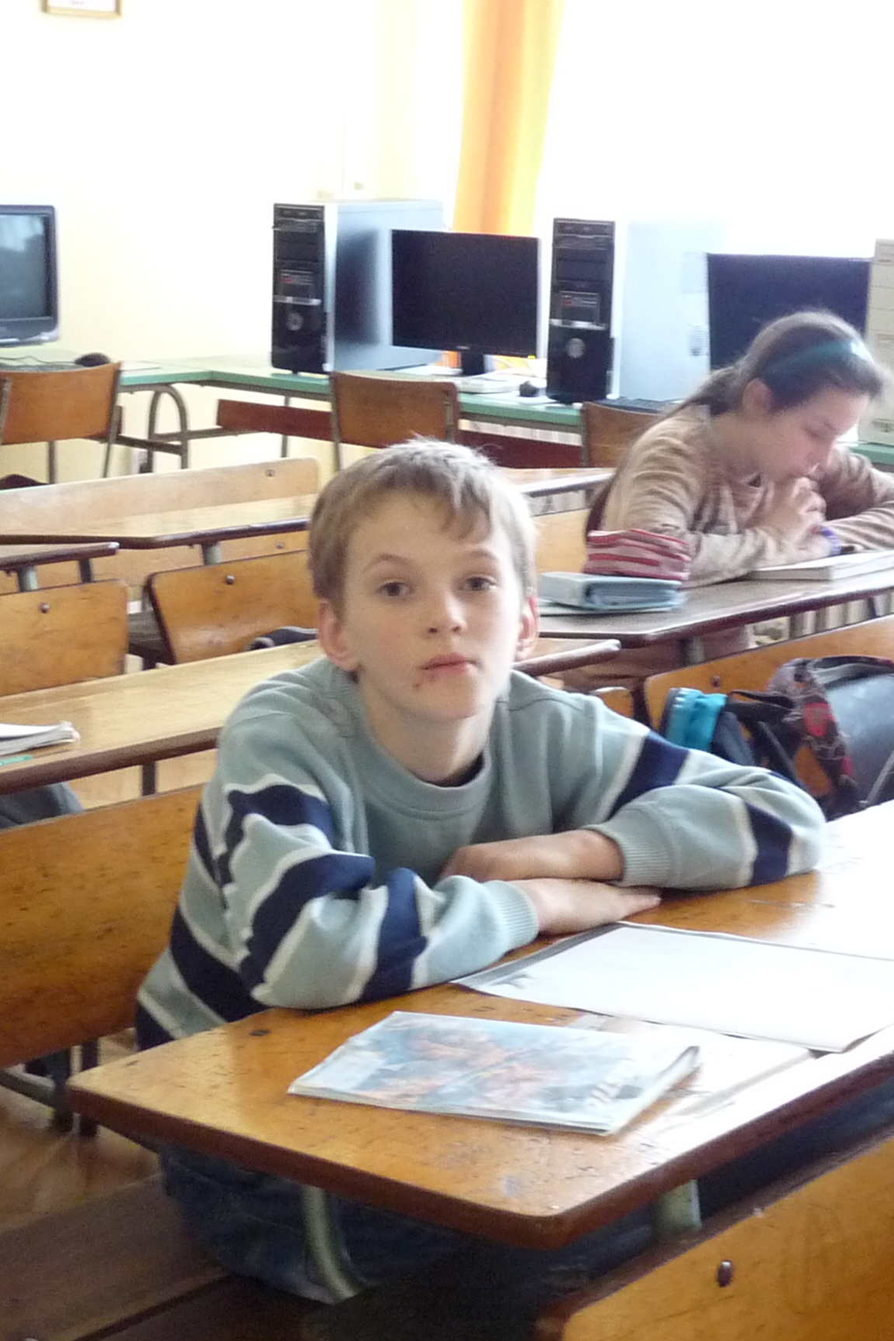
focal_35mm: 60
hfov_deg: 22.6
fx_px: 2235
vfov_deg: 33.4
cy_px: 658
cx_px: 335
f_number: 2.8
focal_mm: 4.8
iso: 400
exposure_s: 1/10
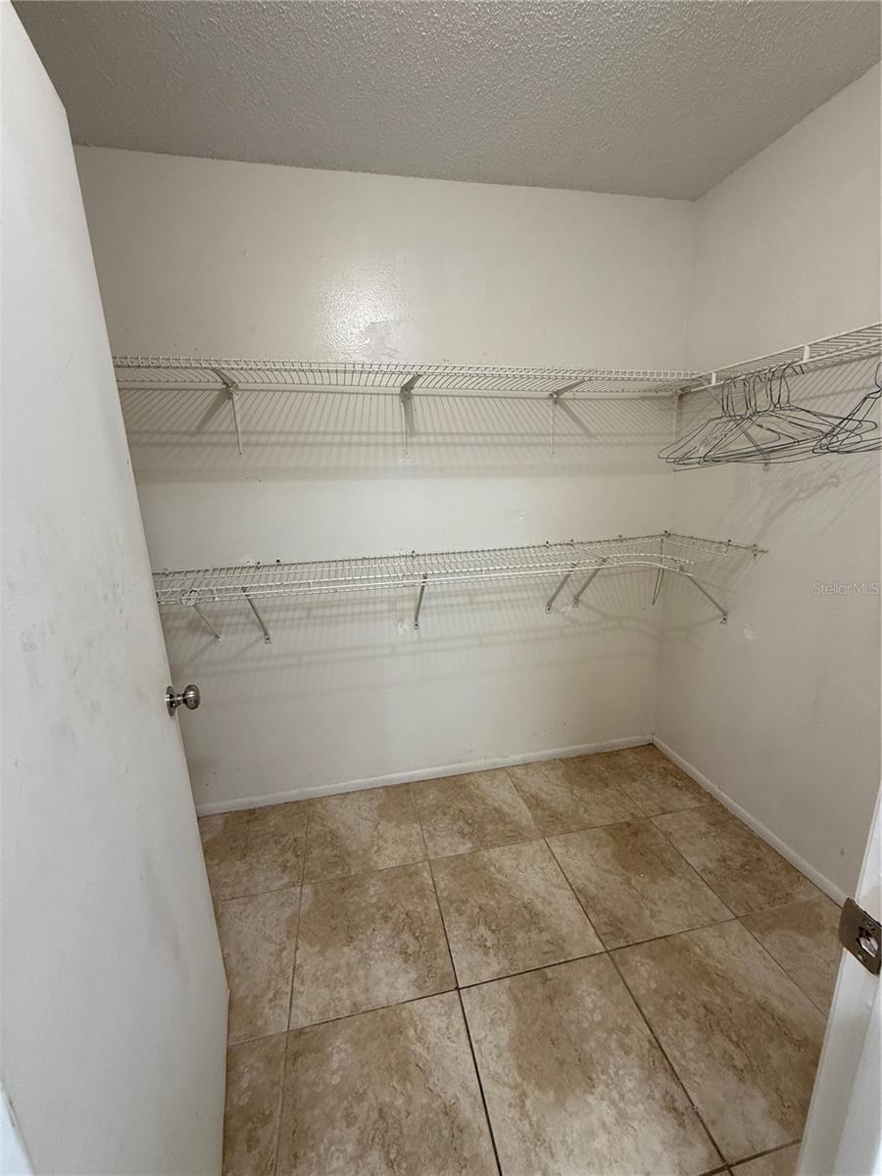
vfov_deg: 102.1
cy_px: 588
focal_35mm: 14
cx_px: 441
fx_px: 476
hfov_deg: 85.7
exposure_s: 1/120
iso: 250
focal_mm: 2.22
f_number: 2.2
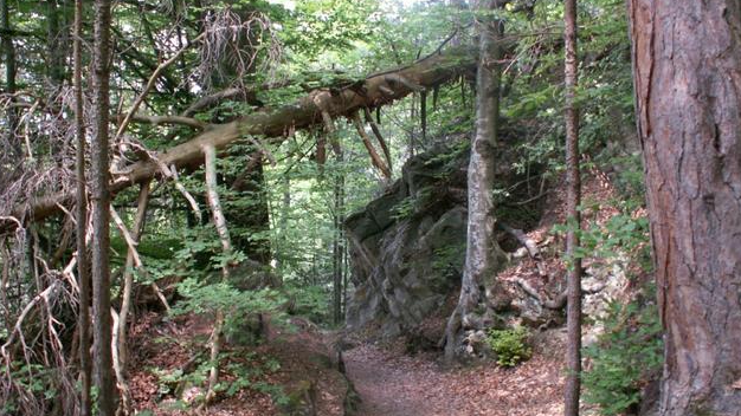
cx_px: 366
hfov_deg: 51.6
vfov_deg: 30.4
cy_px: 210
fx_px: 766
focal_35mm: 39
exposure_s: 1/40
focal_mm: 5.86
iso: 80
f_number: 2.8
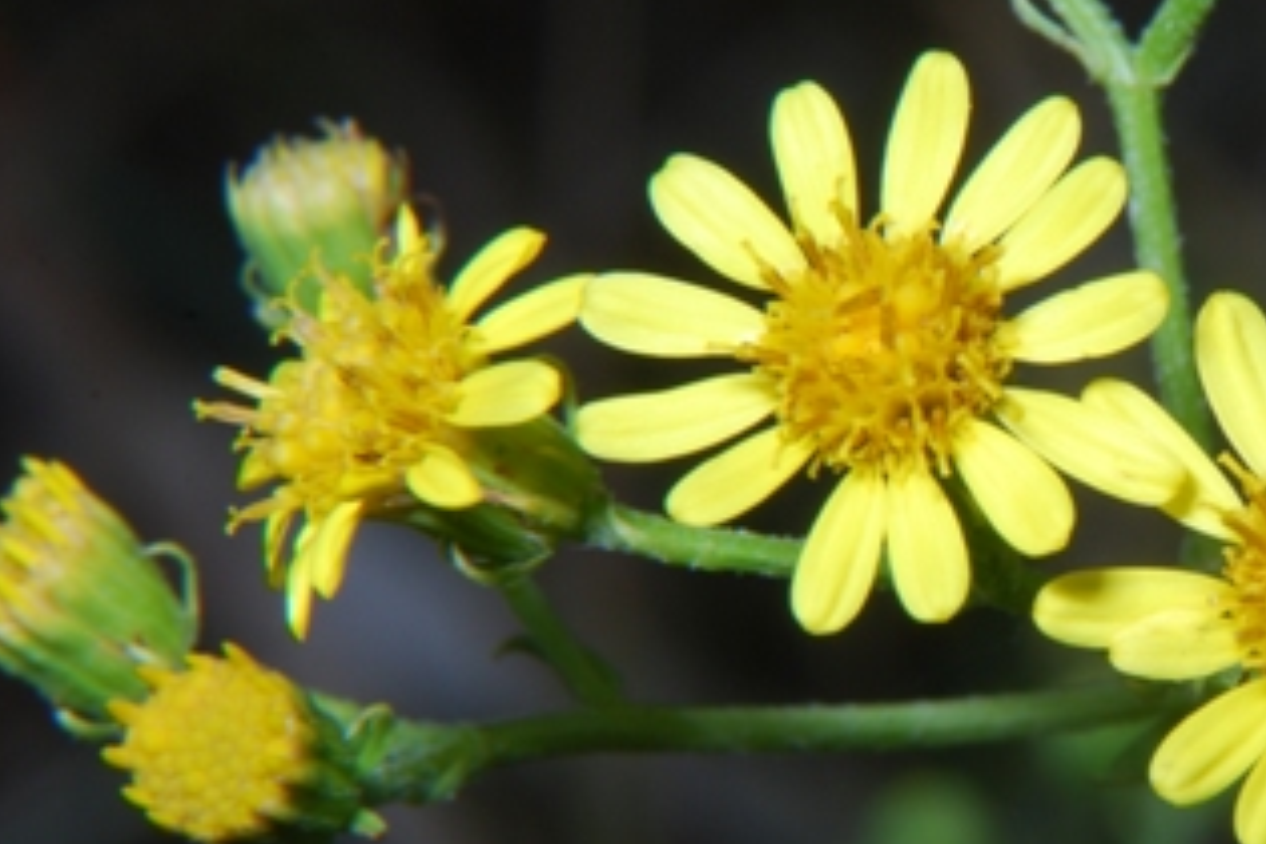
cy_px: 422
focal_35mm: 412
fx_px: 14488
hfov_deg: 5.0
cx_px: 1234
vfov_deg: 3.3
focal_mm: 135
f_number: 22
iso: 100
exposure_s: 1/30
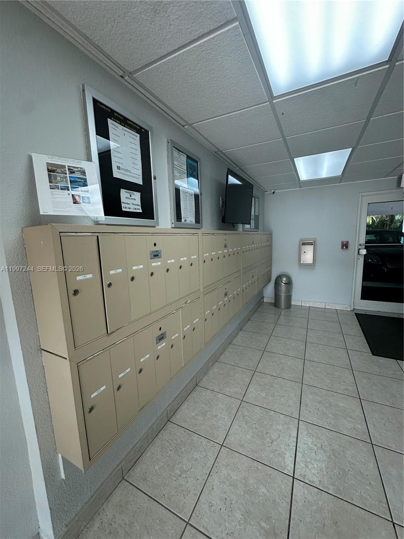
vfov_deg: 102.1
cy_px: 270
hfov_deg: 85.7
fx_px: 218
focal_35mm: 14
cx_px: 202
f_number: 2.2
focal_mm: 2.22
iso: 160
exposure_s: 1/120
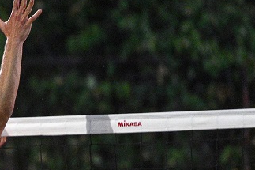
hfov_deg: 2.8
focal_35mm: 742
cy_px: 193
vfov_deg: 1.9
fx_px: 5253
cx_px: -69
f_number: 2.8
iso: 6400
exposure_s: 1/160
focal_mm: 200
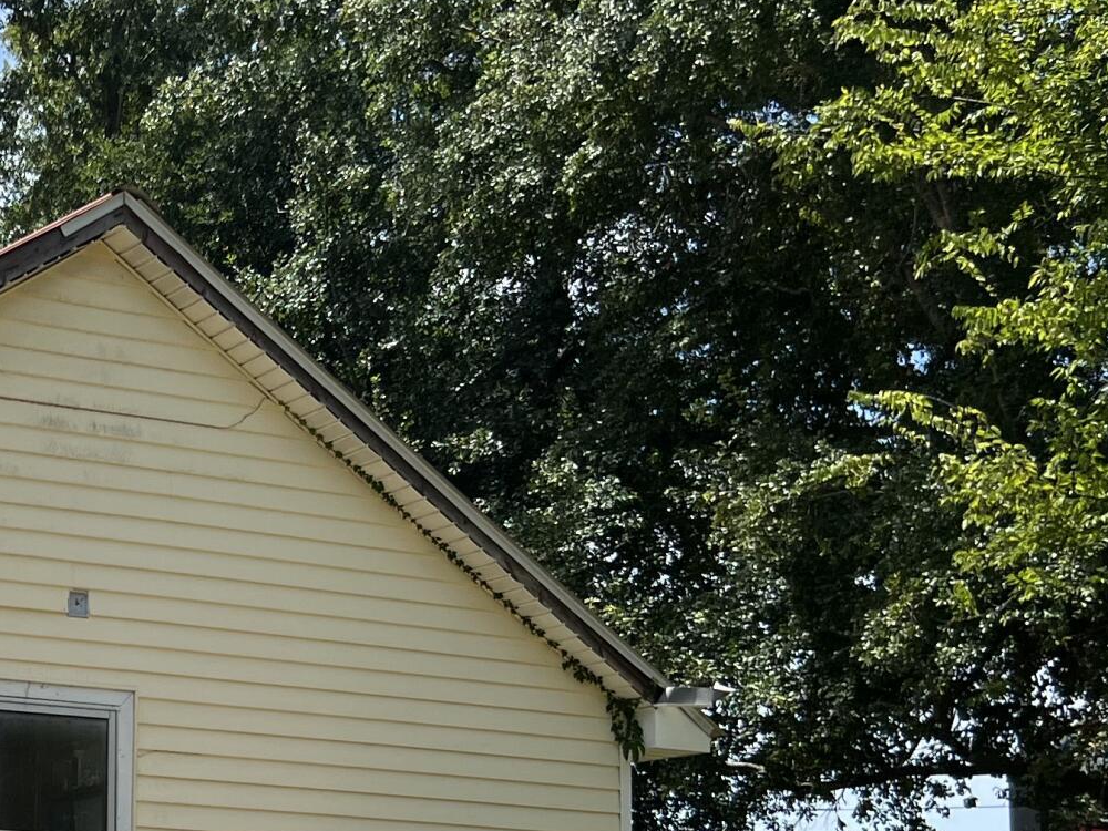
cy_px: 853
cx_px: -219
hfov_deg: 23.0
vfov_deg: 18.4
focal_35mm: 78
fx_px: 2497
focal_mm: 5.7
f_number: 1.5
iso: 50
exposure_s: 1/4831
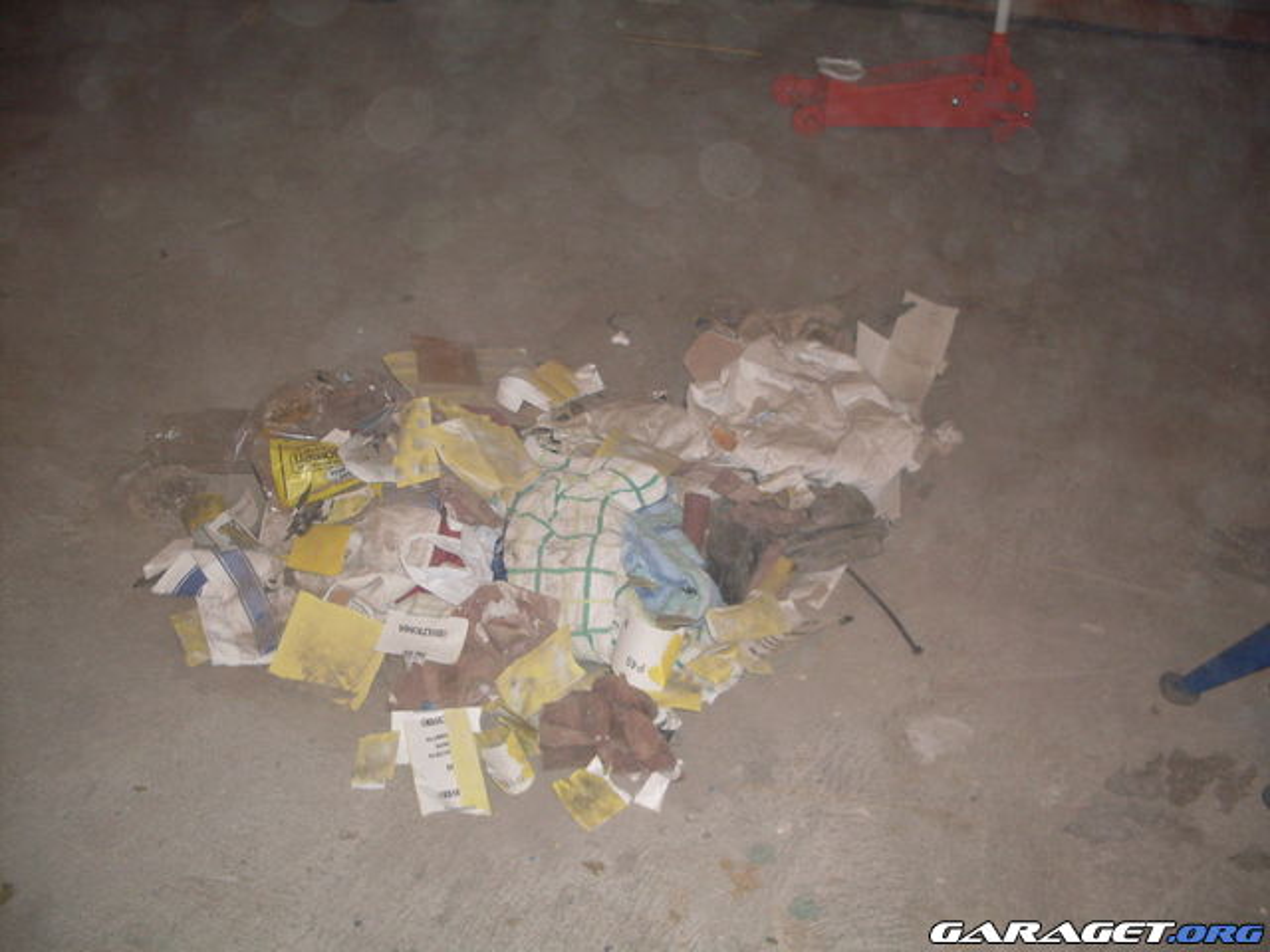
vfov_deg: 37.7
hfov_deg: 49.0
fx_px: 1394
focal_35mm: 38
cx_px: 635
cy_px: 476
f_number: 2.8
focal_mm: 6.3
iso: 100
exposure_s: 1/45
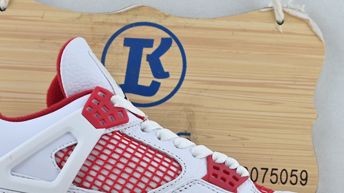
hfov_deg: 25.1
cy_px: 184
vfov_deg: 14.1
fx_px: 769
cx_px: 135
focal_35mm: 84
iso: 100
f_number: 10
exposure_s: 1/20
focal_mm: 30.5
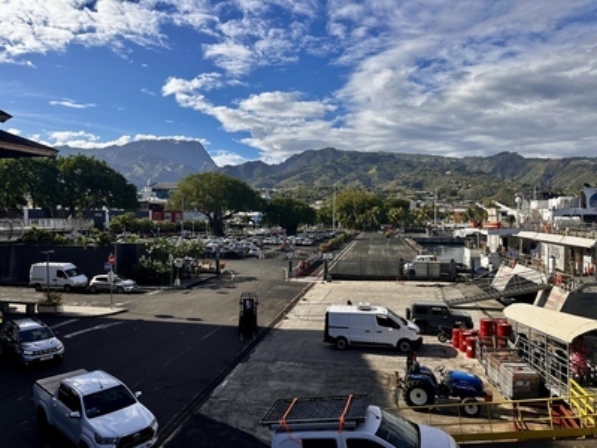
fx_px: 414
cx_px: 298
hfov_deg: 71.6
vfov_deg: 56.8
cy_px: 224
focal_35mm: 24
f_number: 1.78
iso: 80
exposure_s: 1/5000
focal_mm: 6.86
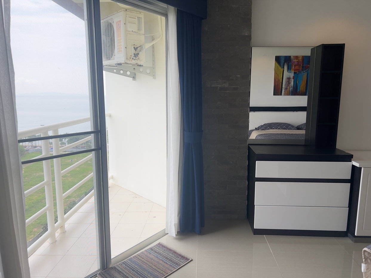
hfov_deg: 67.3
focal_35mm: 26
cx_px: 186
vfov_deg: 53.1
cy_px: 139
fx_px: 279
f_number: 1.5
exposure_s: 1/521
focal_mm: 5.7
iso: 50
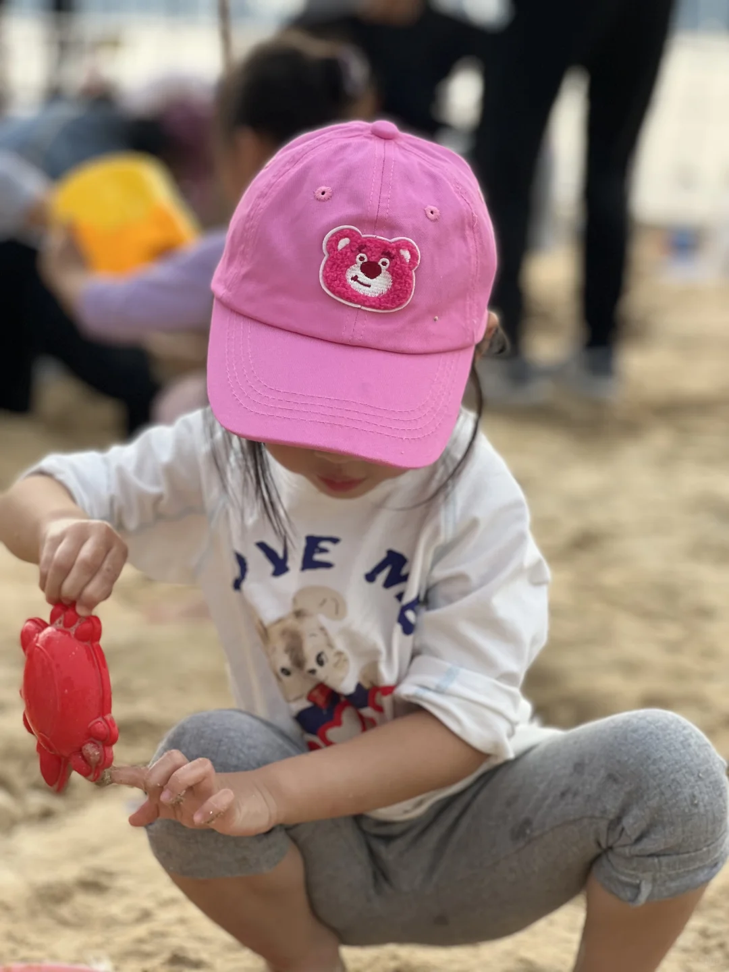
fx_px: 2162
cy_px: 486
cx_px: 364
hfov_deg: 19.1
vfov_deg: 25.3
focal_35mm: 77
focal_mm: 9
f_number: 2.8
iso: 25
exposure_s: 1/254
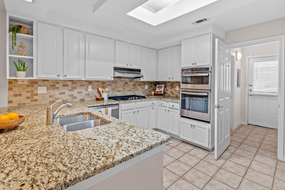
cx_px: 159
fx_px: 135
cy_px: 84
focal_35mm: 17
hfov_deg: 92.9
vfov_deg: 70.2
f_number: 11
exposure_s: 4
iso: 250
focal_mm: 10
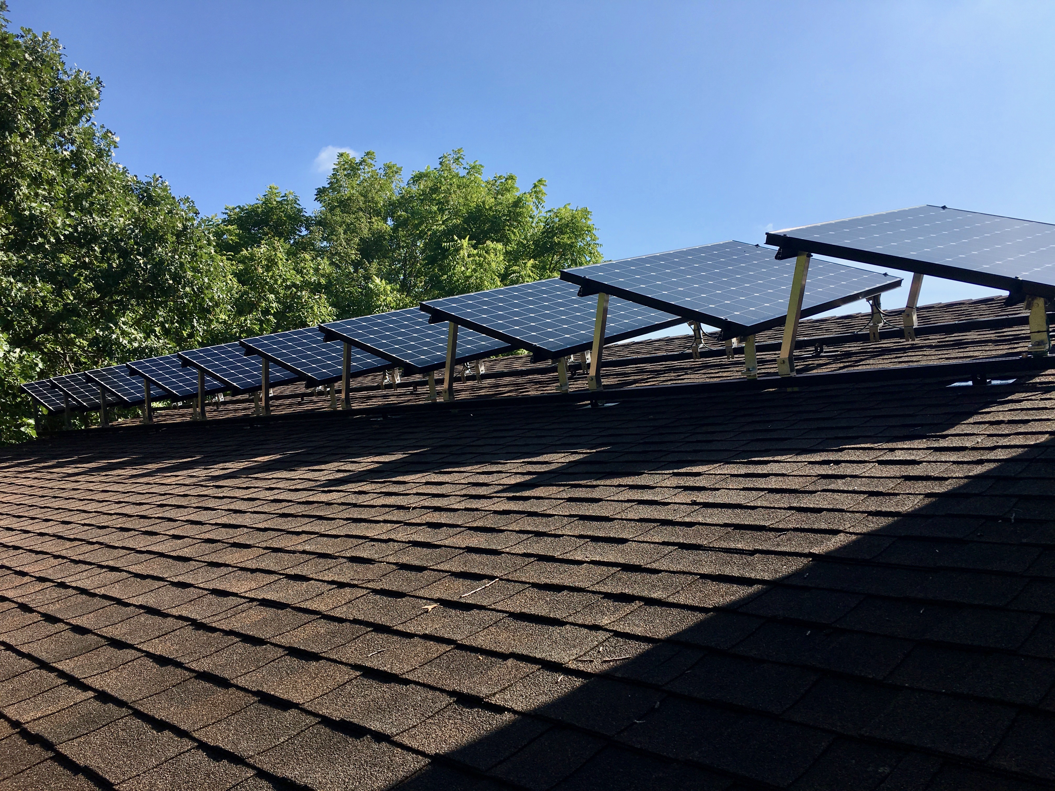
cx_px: 528
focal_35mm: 29
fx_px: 884
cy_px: 396
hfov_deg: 61.7
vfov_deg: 48.2
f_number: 2.2
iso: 25
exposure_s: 1/1350
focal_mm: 4.15
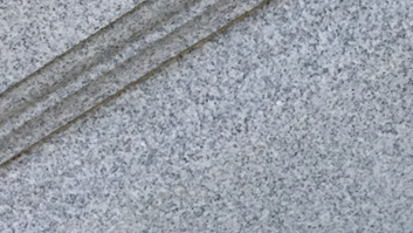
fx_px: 942
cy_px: 319
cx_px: 523
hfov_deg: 22.4
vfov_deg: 13.5
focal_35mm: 86
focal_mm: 3.3
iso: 25
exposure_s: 1/539
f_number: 2.4
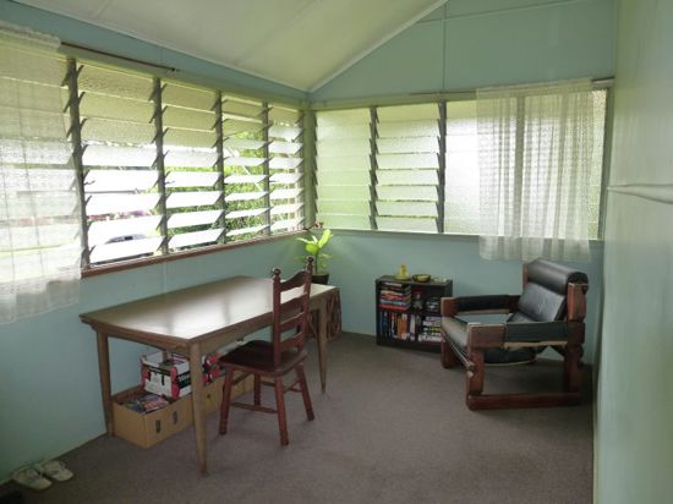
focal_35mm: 24
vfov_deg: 56.8
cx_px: 336
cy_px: 252
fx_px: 466
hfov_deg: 71.6
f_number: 3.3
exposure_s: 1/80
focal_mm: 4.3
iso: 160
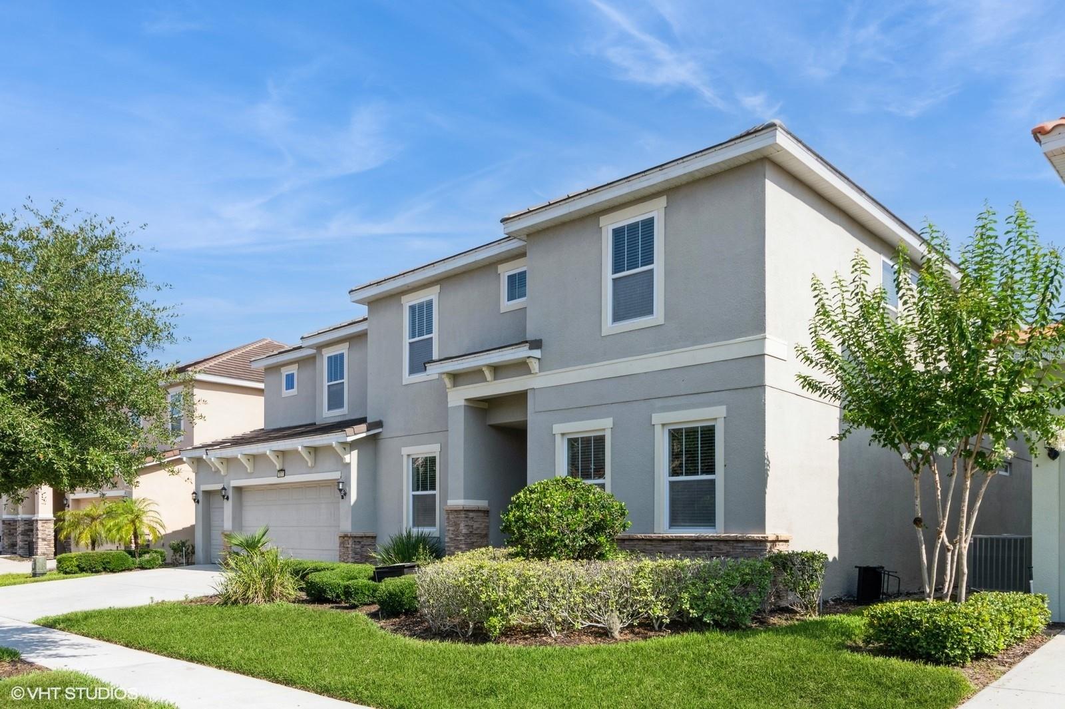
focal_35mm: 27
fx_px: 798
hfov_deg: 67.4
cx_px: 532
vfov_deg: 47.9
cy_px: 354
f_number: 11
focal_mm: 18
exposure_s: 1/320
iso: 200
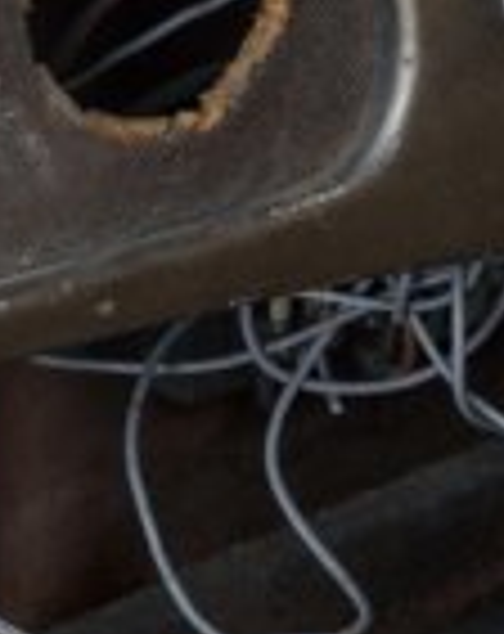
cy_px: -13
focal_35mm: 200
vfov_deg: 9.6
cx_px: 1454
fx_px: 3745
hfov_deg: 7.0
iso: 100
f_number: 10
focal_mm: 39
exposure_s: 3
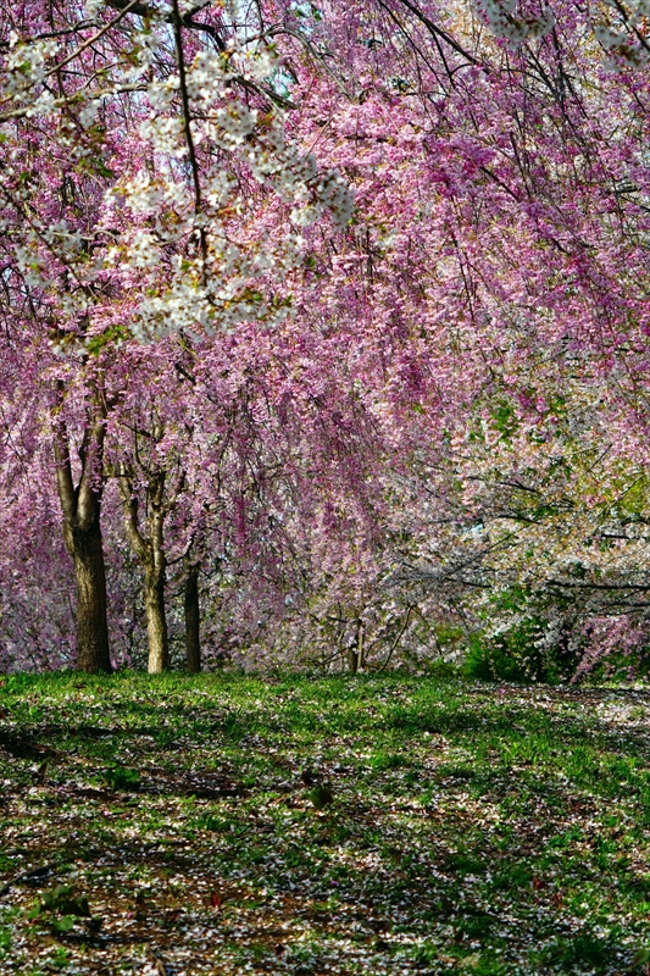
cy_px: 488
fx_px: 3129
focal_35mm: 116
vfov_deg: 17.7
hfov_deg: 11.9
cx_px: 325
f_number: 6.3
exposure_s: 1/160
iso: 100
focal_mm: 77
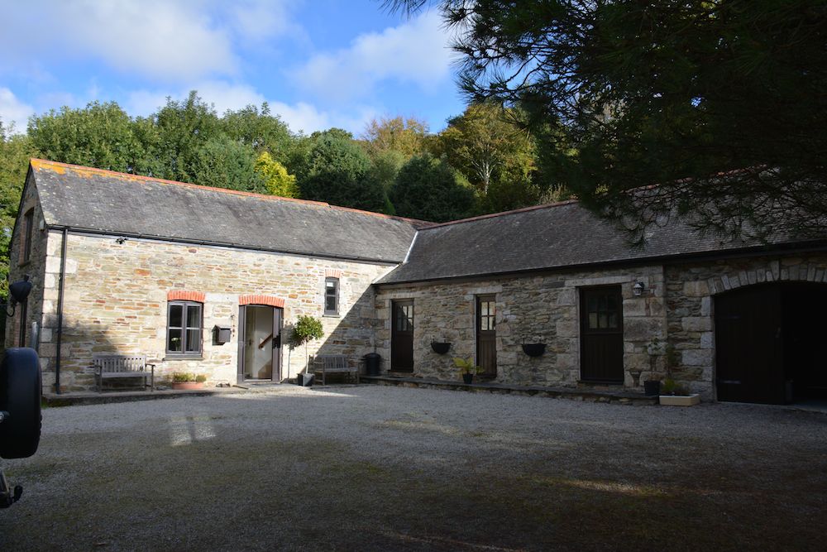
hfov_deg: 67.4
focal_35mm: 27
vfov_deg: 47.9
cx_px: 414
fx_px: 620
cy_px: 276
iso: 200
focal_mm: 18
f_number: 8
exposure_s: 1/250
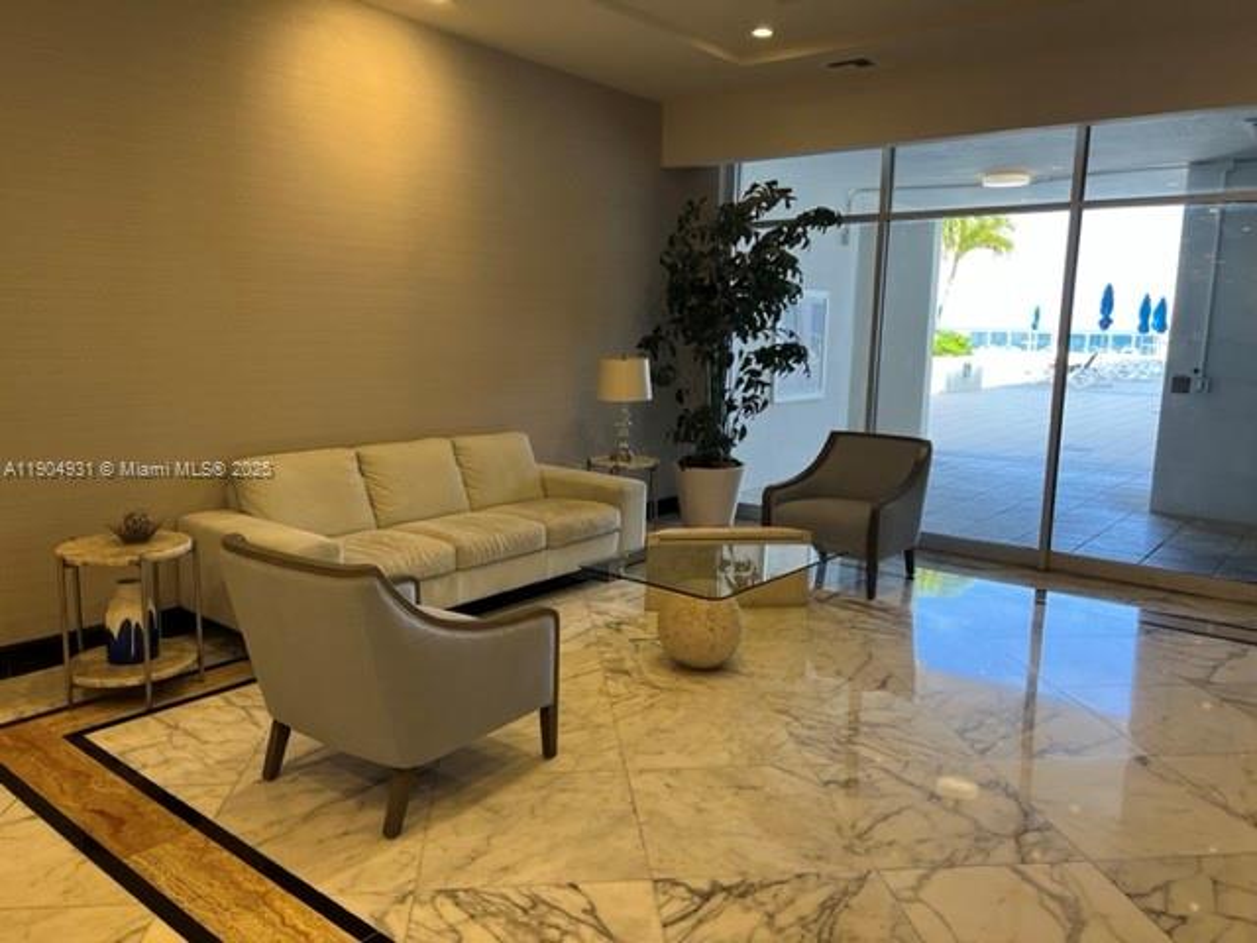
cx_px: 628
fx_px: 944
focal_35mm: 26
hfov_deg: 67.3
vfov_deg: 53.1
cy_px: 472
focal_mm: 5.7
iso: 125
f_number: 1.5
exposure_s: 1/120
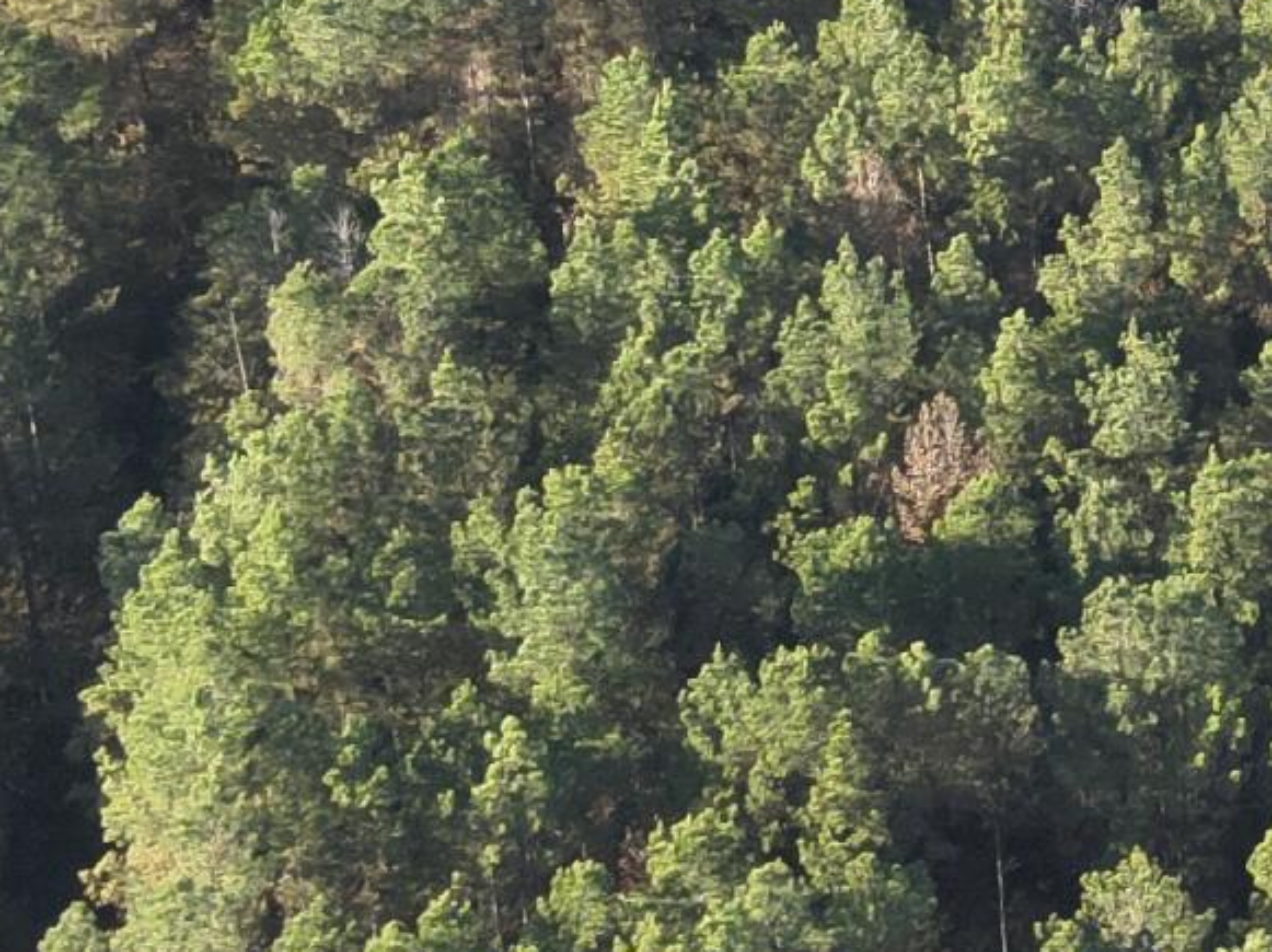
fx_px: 4554
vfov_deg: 11.8
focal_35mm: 124
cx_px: 1686
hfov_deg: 15.1
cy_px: 48
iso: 100
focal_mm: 4.4
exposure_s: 1/240
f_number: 2.8
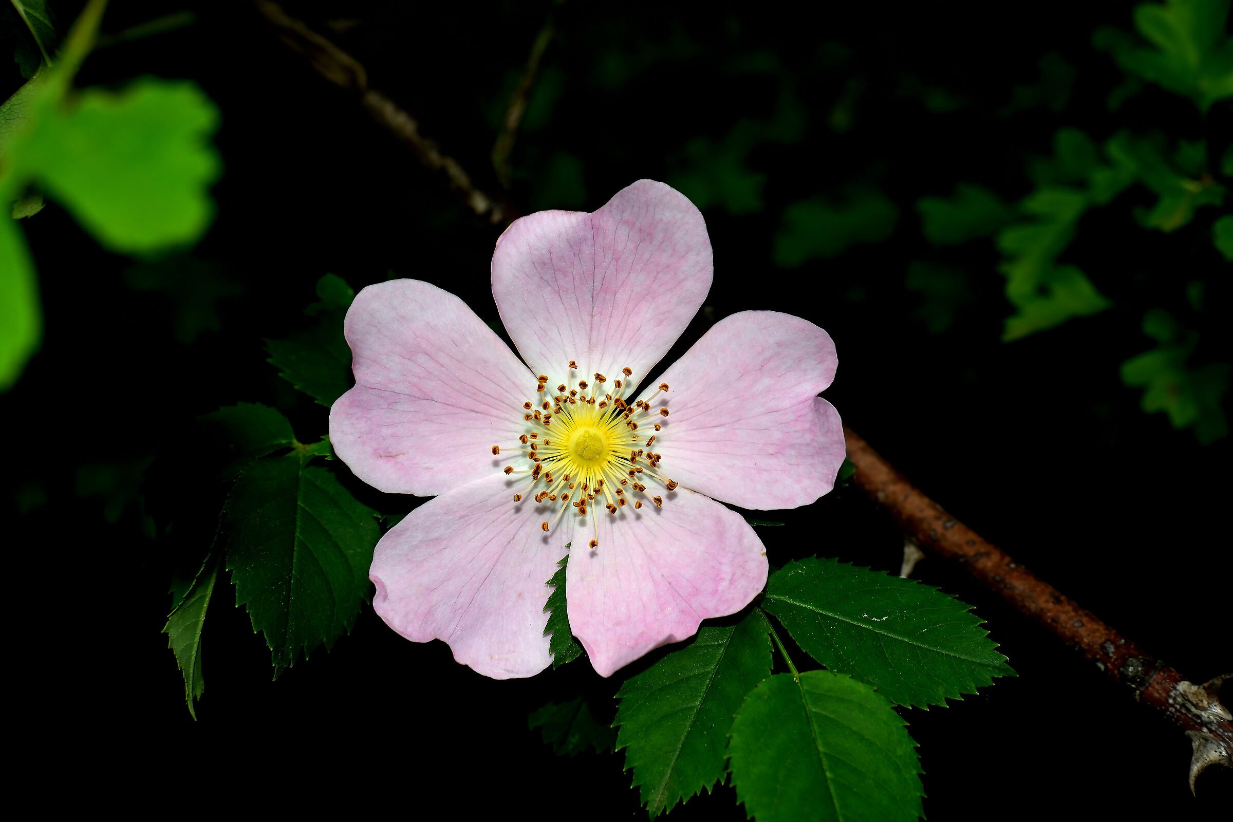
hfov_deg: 27.0
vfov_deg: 18.2
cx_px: 616
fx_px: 2569
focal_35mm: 75
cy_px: 411
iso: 100
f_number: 8
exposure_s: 1/200
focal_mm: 50
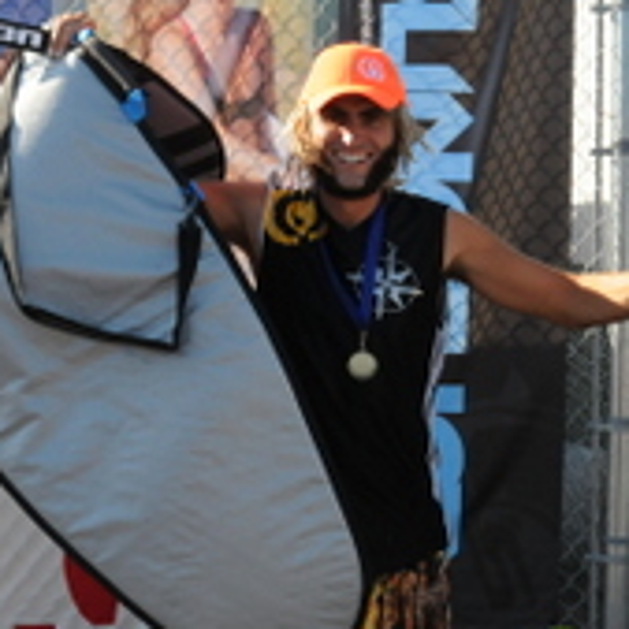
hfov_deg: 25.2
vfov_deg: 25.3
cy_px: 354
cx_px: 197
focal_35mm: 68
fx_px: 1398
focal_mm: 18
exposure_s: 1/3200
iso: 1000
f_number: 4
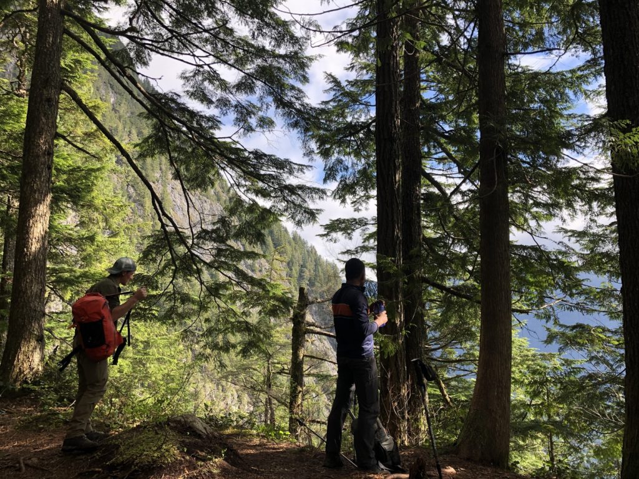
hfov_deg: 63.4
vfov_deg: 49.7
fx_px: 517
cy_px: 240
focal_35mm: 28
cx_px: 320
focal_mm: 3.99
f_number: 1.8
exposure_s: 1/505
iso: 20
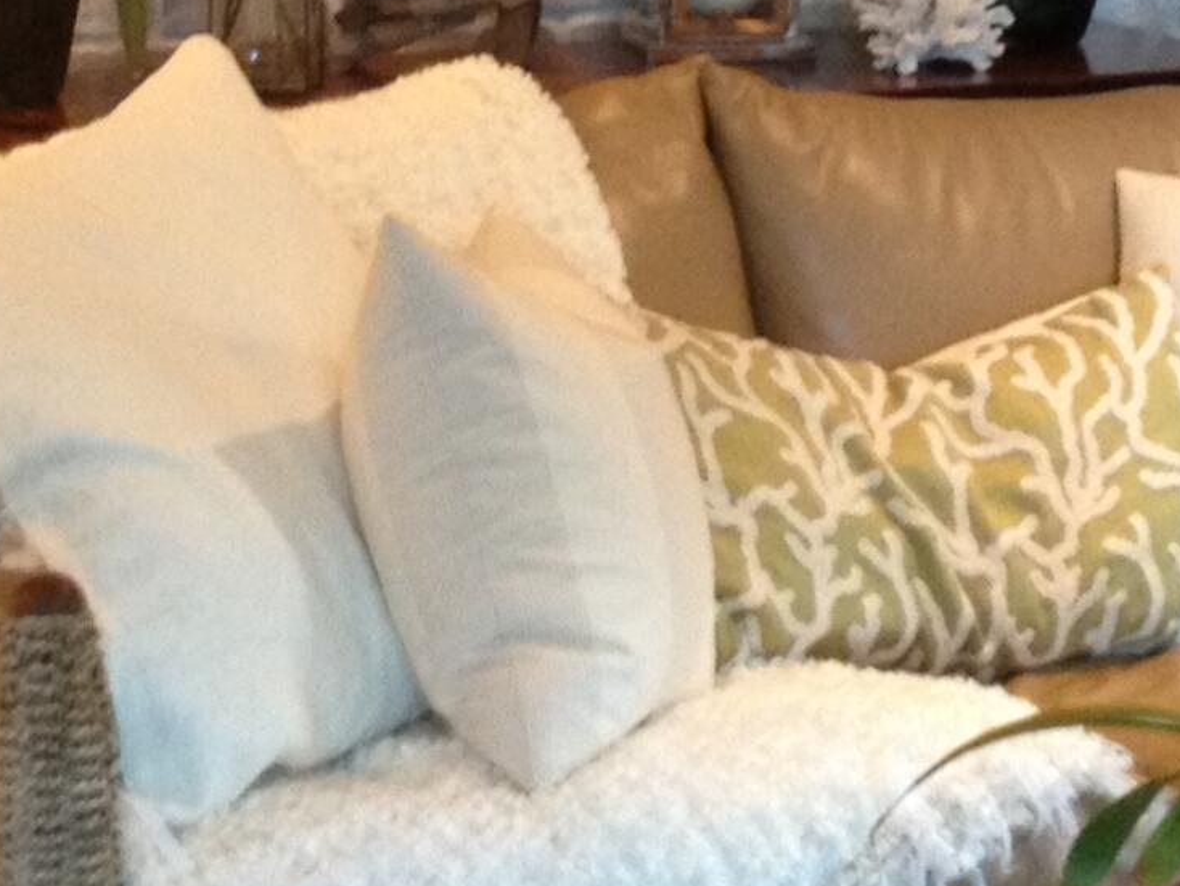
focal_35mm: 143
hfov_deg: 13.8
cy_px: -224
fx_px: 4876
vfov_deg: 10.2
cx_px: 513
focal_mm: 4.28
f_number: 2.4
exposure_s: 1/20
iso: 200
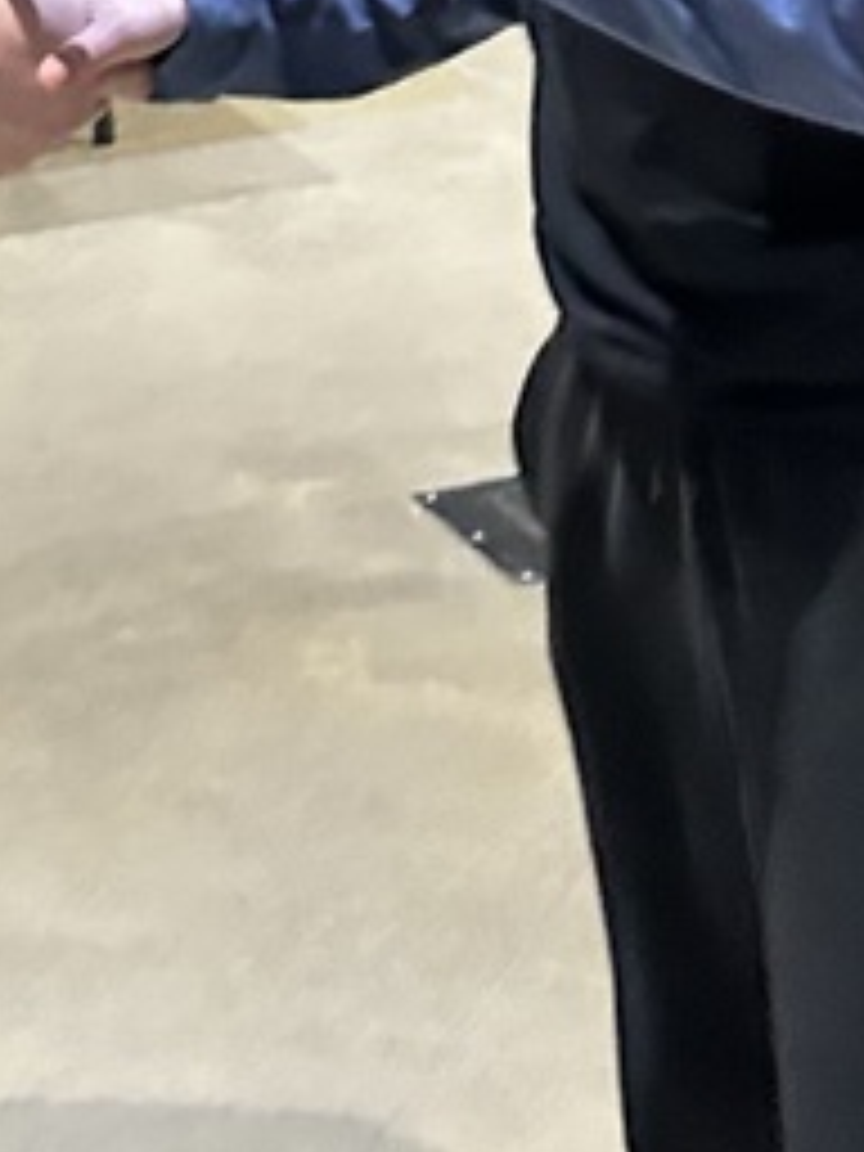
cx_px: -99
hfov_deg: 13.9
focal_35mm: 104
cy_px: -477
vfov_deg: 17.4
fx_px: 3461
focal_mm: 5.7
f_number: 1.5
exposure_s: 1/40
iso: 500
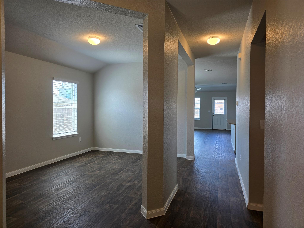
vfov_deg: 58.9
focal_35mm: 23
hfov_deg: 73.9
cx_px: 152
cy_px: 114
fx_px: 202
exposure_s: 1/120
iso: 50
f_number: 1.7
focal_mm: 6.3
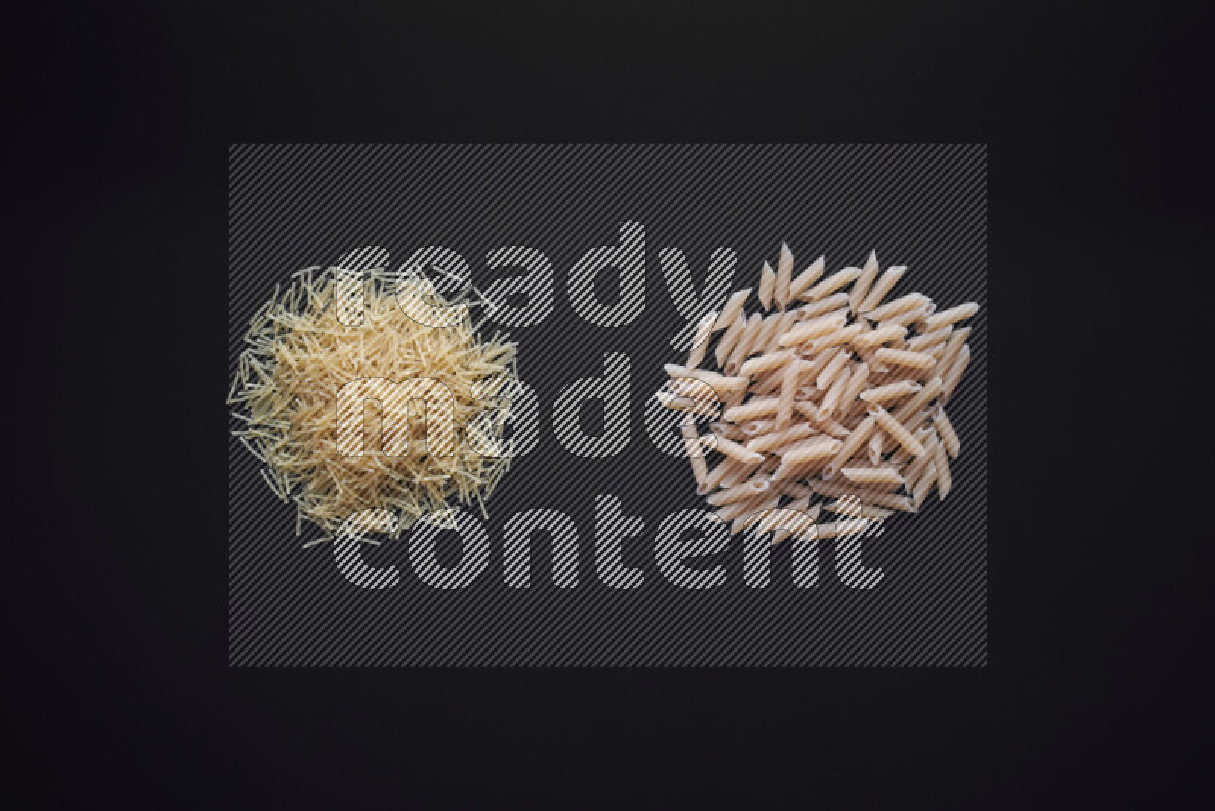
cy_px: 406
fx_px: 1688
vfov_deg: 27.0
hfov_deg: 39.6
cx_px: 608
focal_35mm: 50
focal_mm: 50
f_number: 8
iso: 100
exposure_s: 1/100
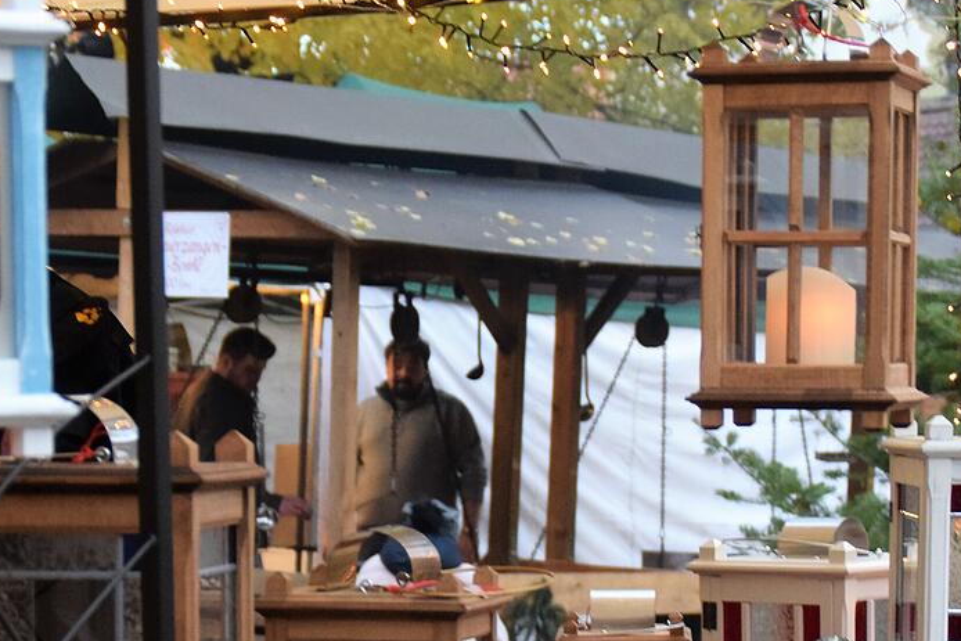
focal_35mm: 98
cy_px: 478
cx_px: 727
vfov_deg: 13.9
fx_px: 2616
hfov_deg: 20.6
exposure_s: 1/125
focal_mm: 42
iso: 1600
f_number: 5.6
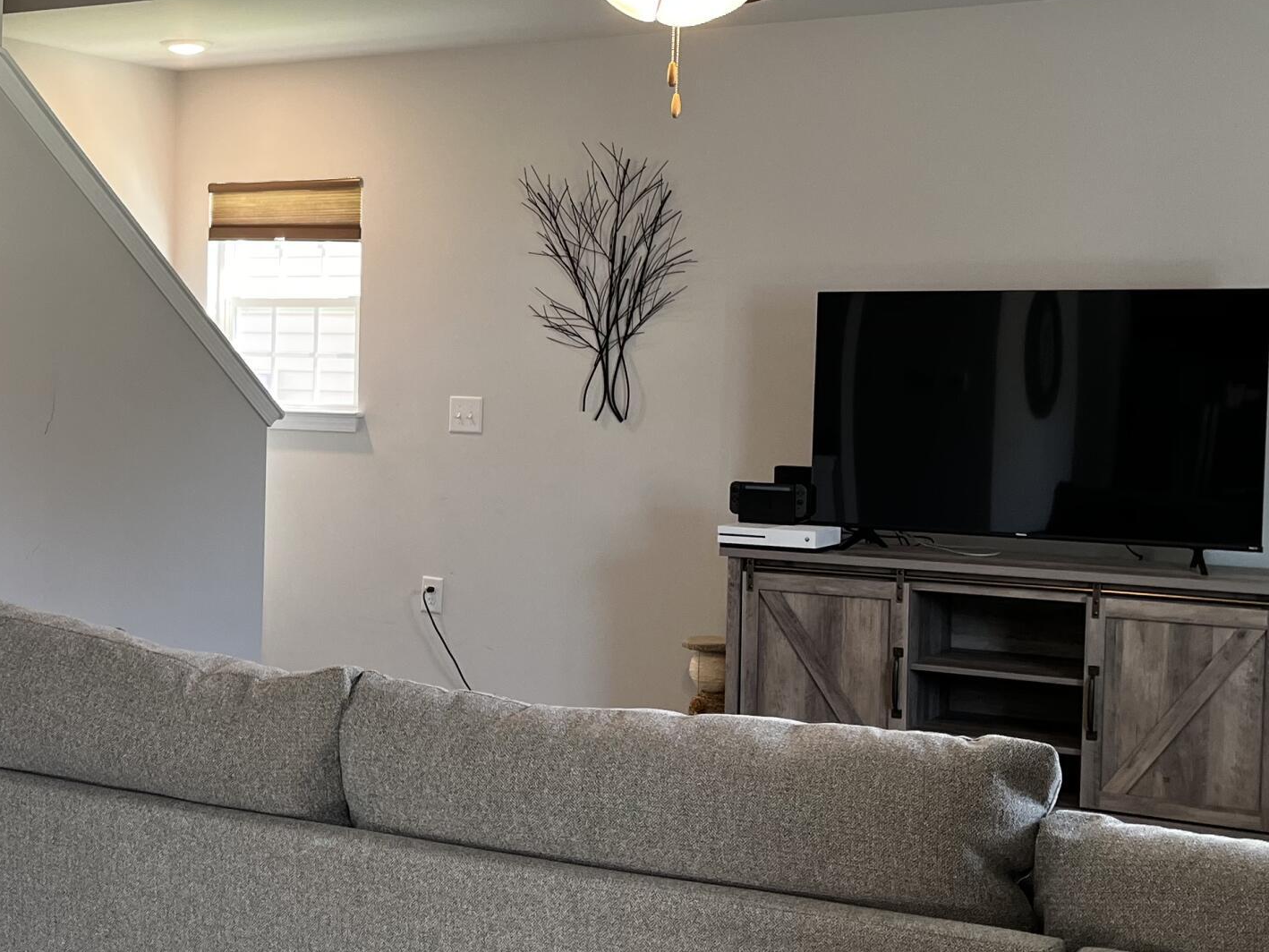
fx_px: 2017
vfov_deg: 26.6
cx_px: 263
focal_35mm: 55
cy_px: 442
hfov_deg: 33.9
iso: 125
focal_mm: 5.1
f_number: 1.6
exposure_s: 1/120
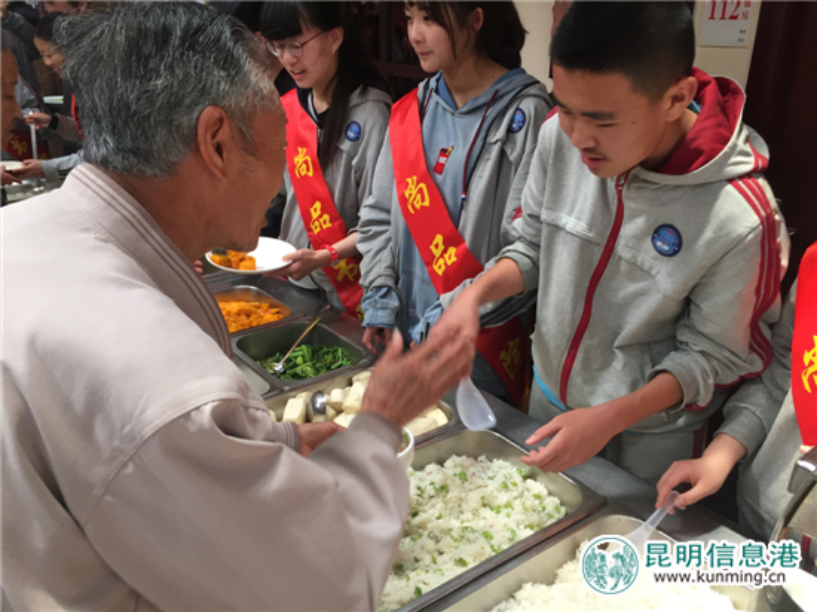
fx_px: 684
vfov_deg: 48.2
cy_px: 306
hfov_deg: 61.7
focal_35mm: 29
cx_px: 408
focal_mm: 4.15
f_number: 2.2
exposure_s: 1/33
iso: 50
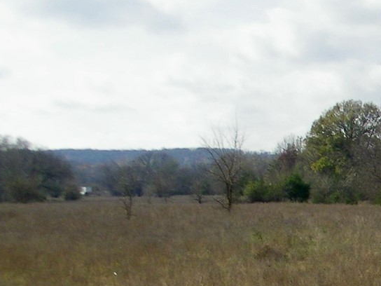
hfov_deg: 16.2
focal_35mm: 113
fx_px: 1244
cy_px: 311
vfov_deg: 12.9
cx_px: 543
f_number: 7.2
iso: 80
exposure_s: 1/250
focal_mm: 5.8
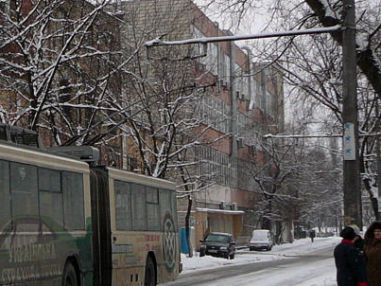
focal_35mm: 89
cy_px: 170
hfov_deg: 20.4
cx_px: -93
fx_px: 979
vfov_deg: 16.6
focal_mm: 5.2
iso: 100
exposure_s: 1/640
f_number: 2.8
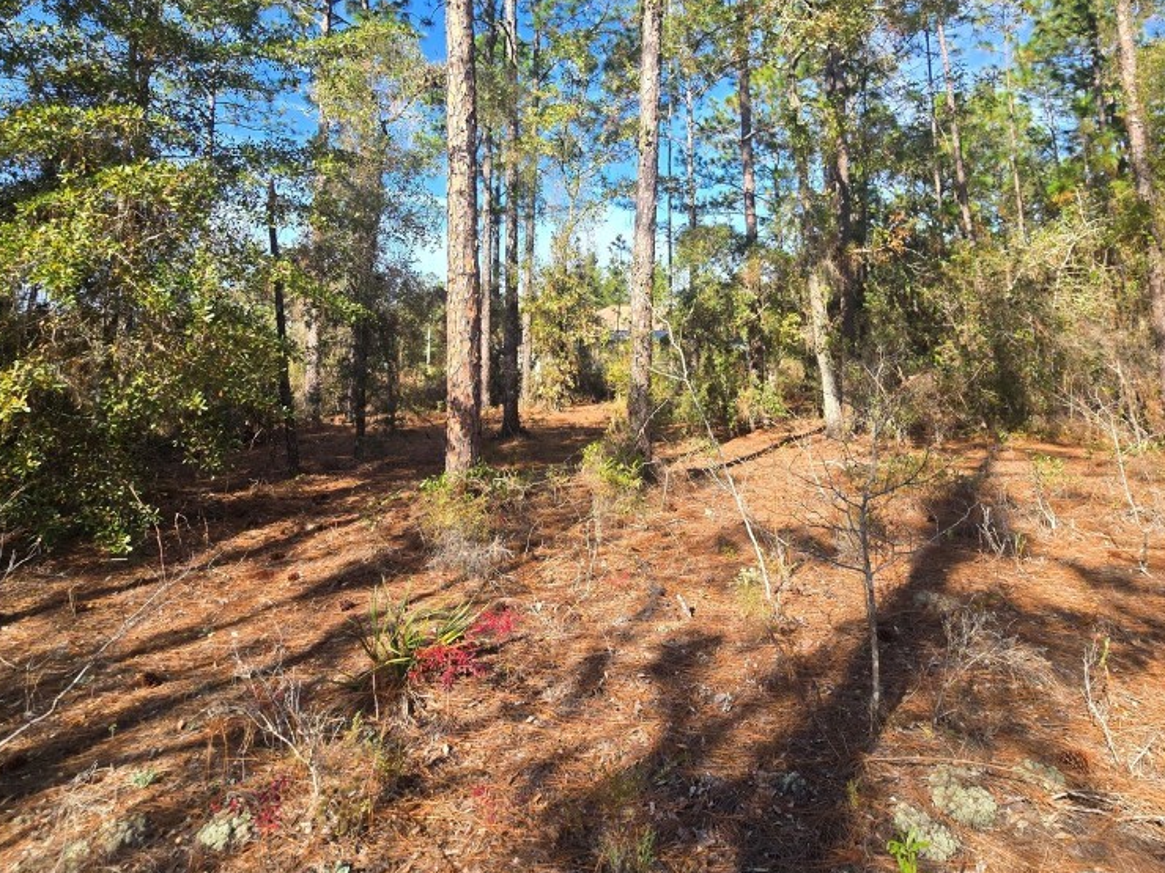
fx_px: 606
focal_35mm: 18
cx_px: 611
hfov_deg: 87.7
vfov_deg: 69.1
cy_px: 277
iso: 50
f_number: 2.2
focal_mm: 2.2
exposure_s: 1/619
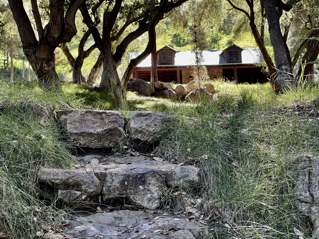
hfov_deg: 27.0
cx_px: 174
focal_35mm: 72
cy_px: 115
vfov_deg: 20.4
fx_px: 664
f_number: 2.2
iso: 64
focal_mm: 7.5
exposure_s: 1/121
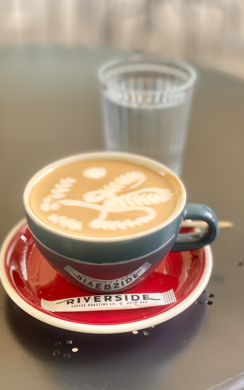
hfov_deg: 23.1
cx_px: 123
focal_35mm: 56
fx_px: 596
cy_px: 195
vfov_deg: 36.3
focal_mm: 6
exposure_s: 1/122
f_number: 2
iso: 100
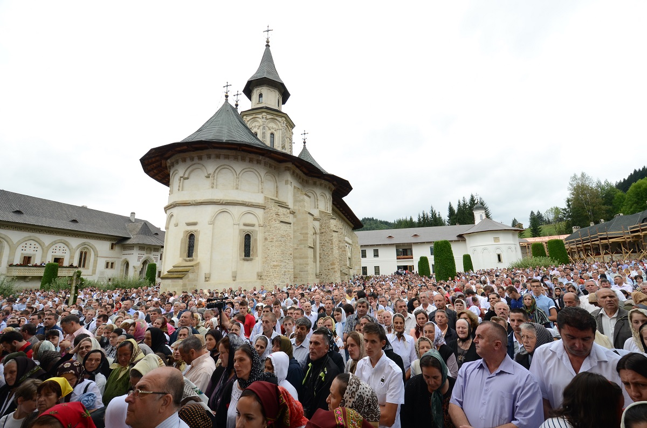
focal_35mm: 15
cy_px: 214
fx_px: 269
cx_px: 324
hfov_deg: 100.5
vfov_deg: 77.0
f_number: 8
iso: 320
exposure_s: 1/125
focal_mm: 10
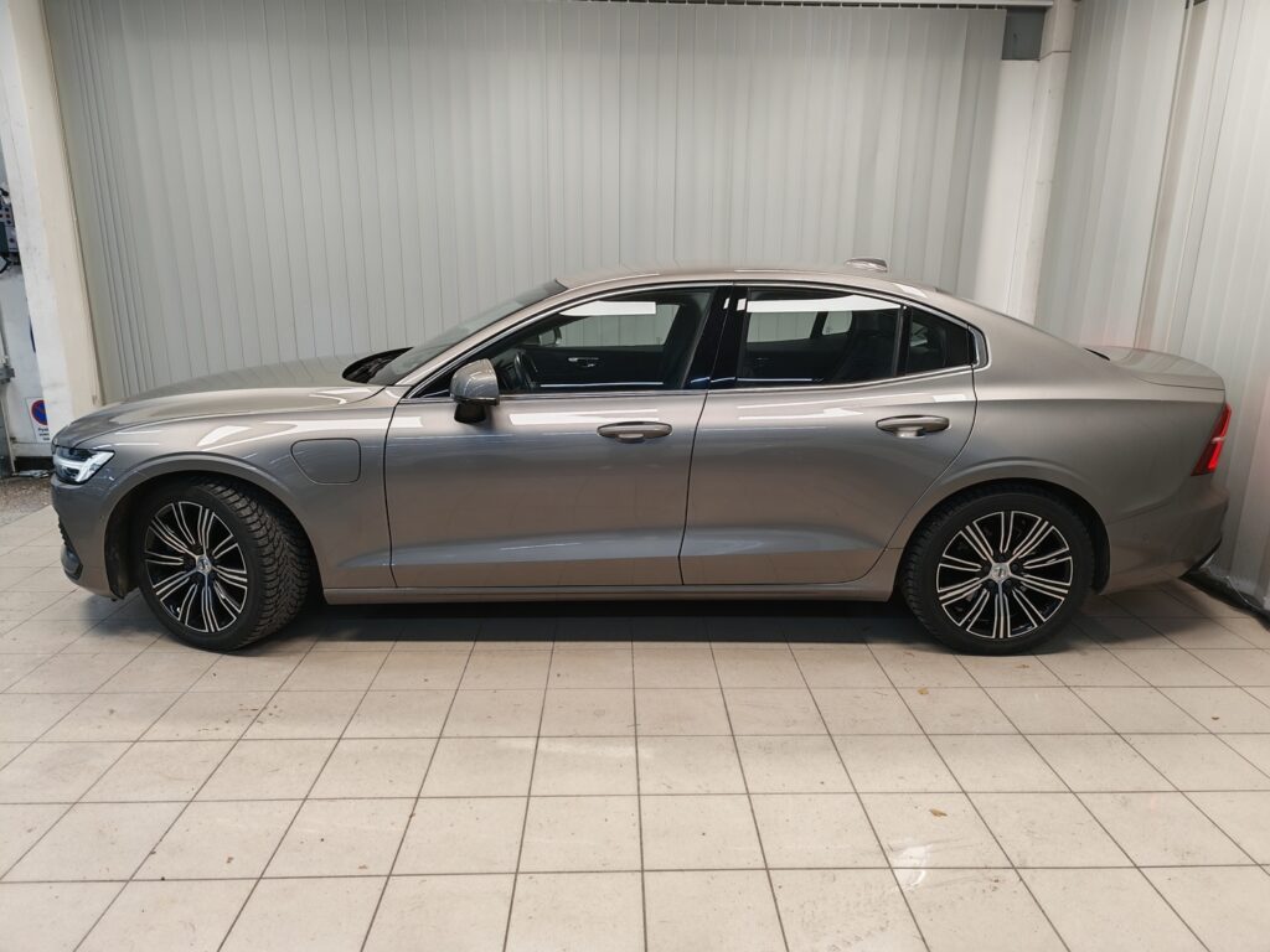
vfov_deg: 58.9
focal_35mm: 23
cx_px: 635
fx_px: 844
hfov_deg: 73.9
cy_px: 476
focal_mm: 5.4
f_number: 1.6
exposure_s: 1/50
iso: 64
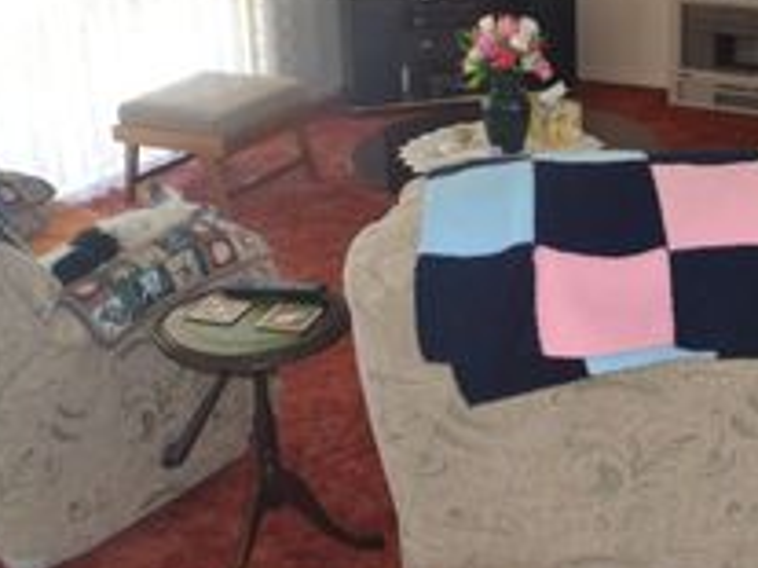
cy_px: 137
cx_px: 483
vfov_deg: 20.3
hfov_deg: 26.9
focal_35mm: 72
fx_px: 1576
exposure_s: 1/60
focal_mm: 22
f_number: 3.8
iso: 560
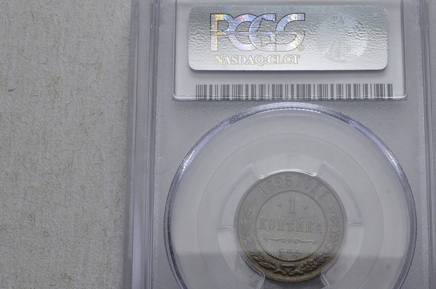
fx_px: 979
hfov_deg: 25.0
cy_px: 177
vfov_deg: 16.8
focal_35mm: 81
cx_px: 290
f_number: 14
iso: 400
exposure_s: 1/250
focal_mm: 34
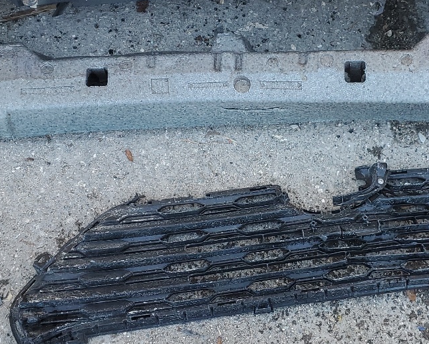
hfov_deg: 29.8
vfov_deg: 24.2
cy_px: 161
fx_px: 800
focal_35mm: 63
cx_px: 290
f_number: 1.5
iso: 50
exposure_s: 1/141
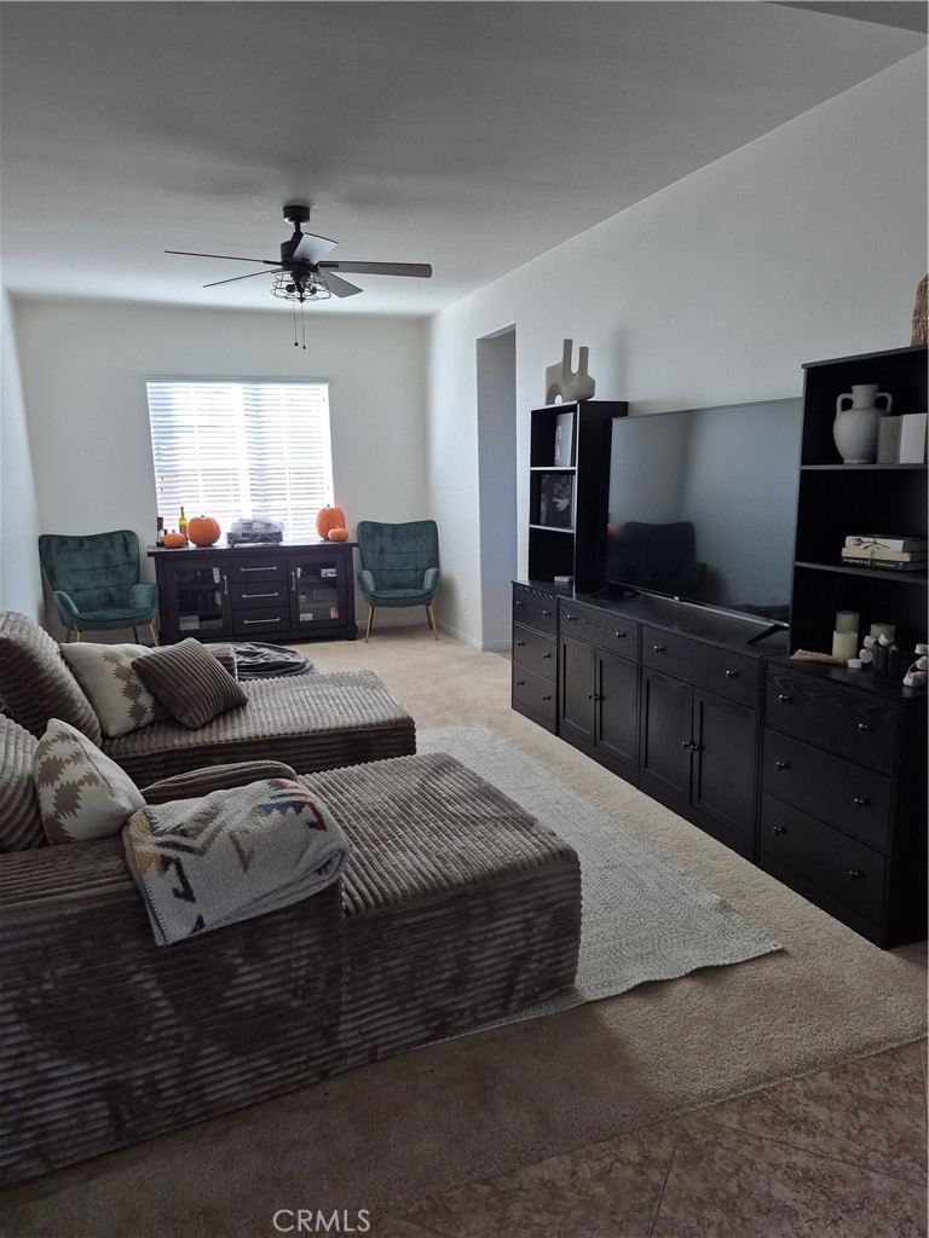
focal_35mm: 23
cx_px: 464
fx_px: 823
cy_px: 619
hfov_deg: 58.9
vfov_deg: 73.9
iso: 200
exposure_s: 1/180
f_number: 1.8
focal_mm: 5.4
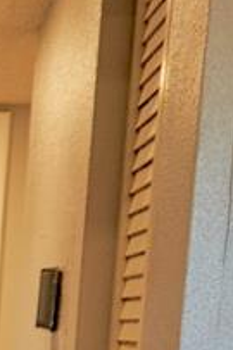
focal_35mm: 142
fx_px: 1381
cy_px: 545
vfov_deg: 13.5
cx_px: -426
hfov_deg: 8.4
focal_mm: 16
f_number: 3.5
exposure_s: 1/30
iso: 500
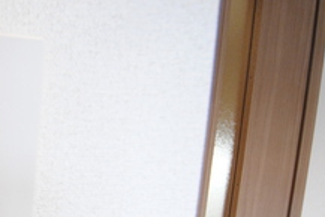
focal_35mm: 57
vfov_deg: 21.3
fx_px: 519
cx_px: -132
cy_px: 287
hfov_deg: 27.1
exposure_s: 1/30
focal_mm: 13
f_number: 5
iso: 640
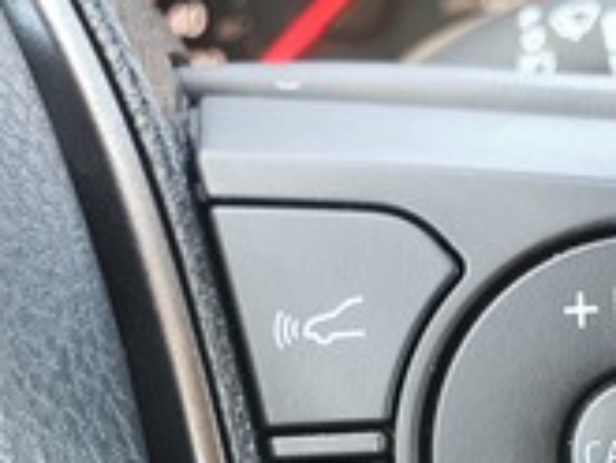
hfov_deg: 28.0
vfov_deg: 20.7
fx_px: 1175
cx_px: 586
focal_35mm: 66
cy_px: 562
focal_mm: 4.3
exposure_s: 1/60
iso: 250
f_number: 2.4
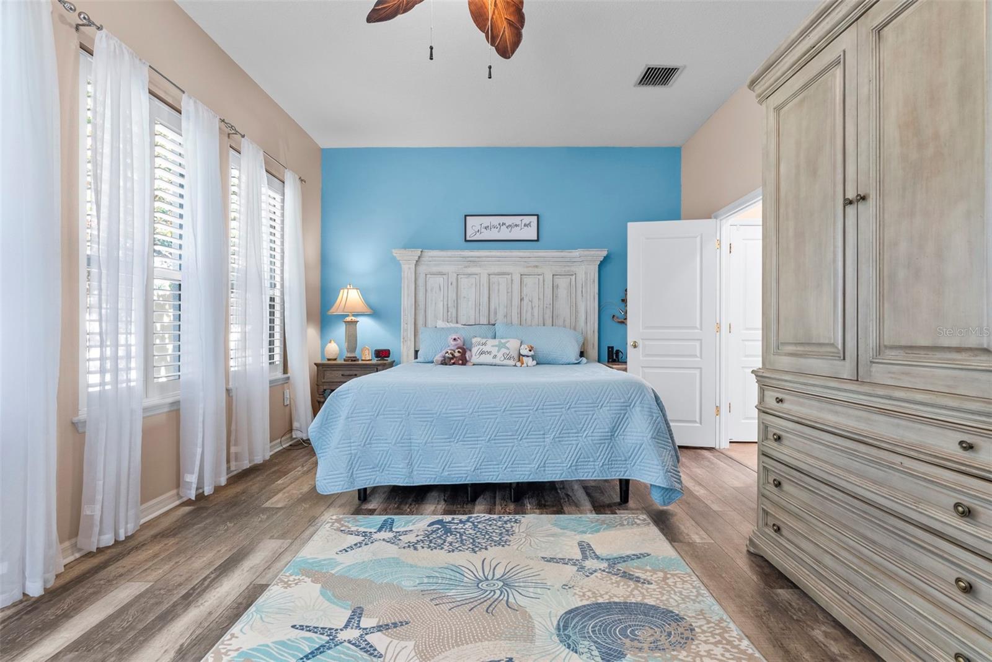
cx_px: 496
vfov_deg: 73.8
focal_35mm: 16
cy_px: 331
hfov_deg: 96.7
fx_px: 441
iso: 320
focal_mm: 16
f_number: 9
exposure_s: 1
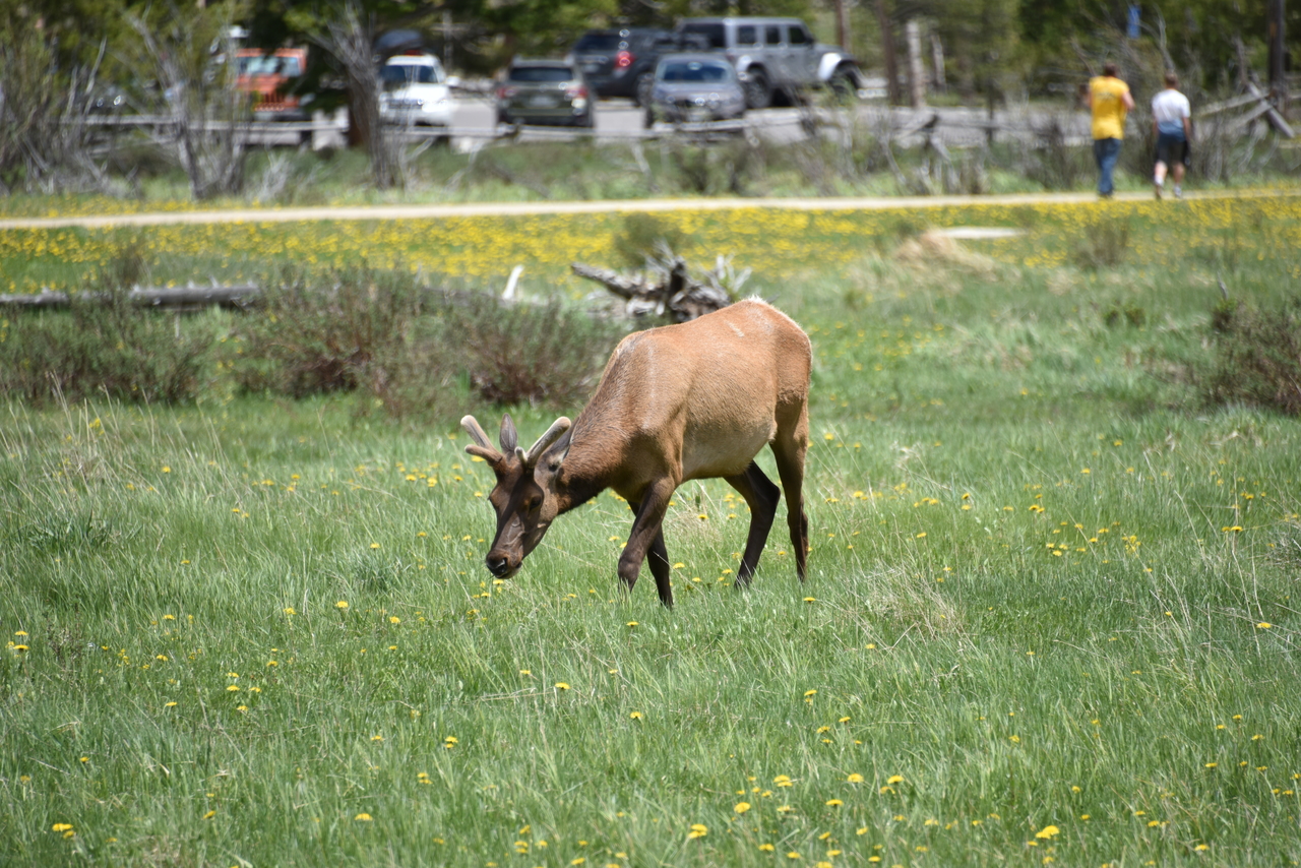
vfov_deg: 4.6
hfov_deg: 6.9
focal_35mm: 300
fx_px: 10843
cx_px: 650
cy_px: 434
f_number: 5.6
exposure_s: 1/640
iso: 180
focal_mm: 300
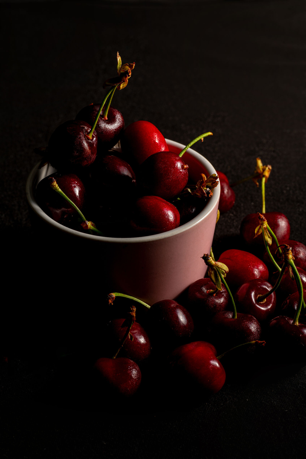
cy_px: 230
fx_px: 1338
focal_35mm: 105
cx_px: 153
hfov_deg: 13.0
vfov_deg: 19.5
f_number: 13
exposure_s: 1/320
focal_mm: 105
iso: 160
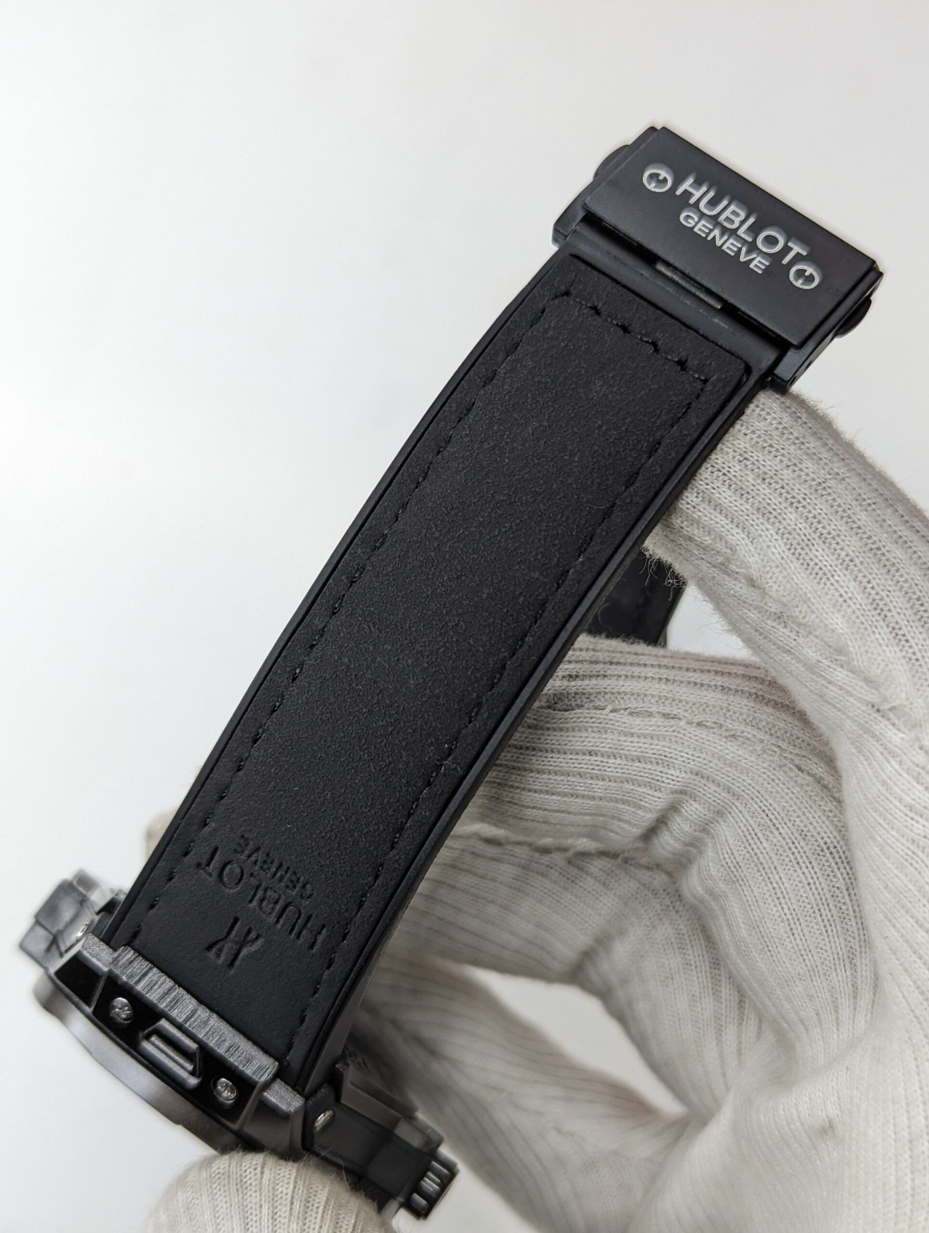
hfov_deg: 30.3
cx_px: 464
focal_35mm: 48
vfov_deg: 39.6
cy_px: 616
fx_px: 1713
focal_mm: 6.81
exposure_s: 1/104
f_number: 1.85
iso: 54
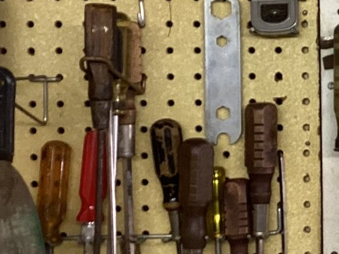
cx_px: 527
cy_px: 72
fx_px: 1039
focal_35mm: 106
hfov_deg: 16.6
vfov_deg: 13.9
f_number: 2.4
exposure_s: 1/50
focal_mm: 3.3
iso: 125
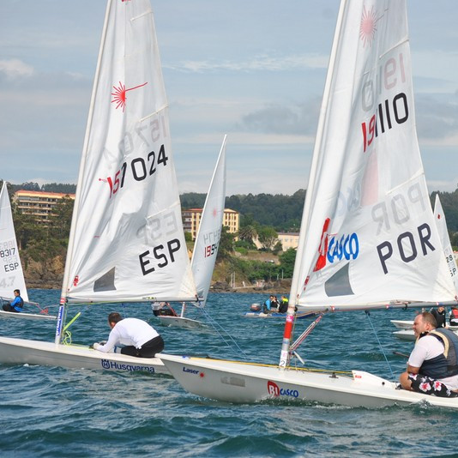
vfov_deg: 10.7
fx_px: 2435
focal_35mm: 163
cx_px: 322
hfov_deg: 10.7
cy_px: 229
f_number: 6.3
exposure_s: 1/500
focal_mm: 85
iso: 100
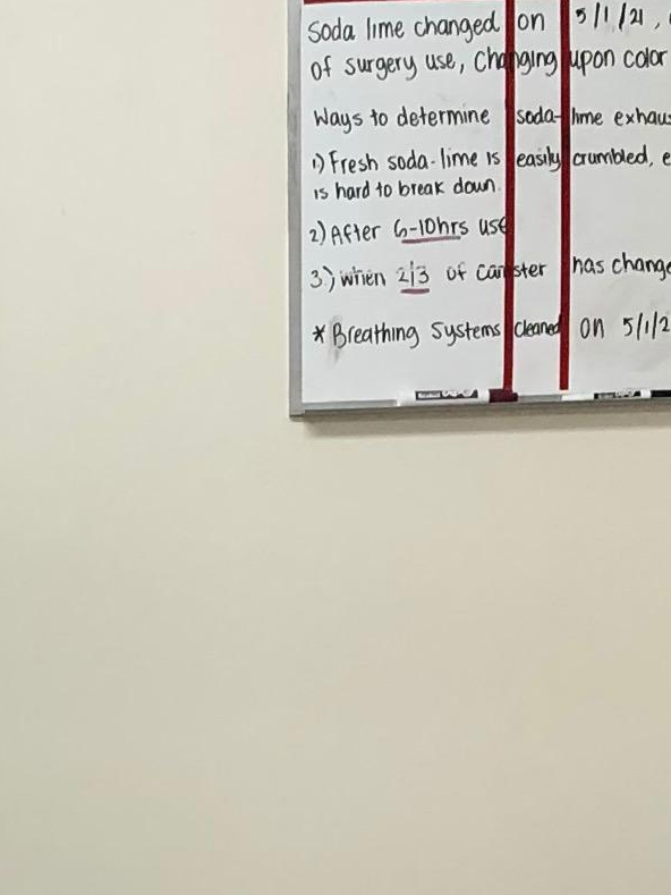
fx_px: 3695
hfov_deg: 10.2
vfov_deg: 13.3
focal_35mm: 143
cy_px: 1177
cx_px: -194
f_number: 1.8
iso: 25
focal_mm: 3.99
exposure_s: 1/40
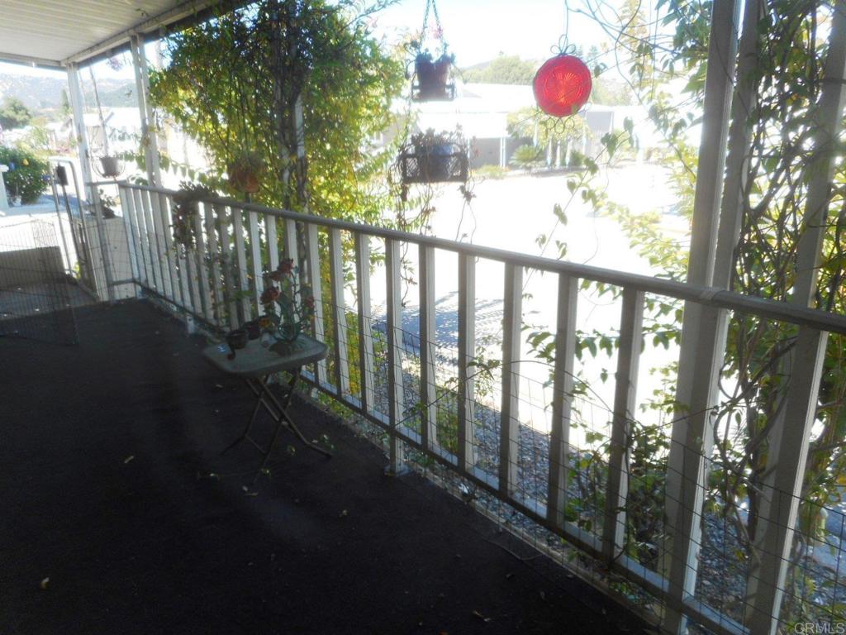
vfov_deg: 54.9
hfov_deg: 69.4
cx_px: 423
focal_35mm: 25
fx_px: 611
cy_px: 318
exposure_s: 1/125
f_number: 3.7
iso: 80
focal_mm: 4.5
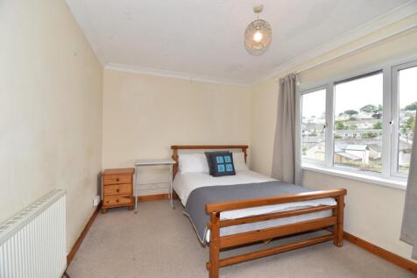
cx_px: 208
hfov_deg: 100.4
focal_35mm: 15
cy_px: 139
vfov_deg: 77.3
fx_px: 174
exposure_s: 1/30
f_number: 6.3
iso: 100
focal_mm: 10
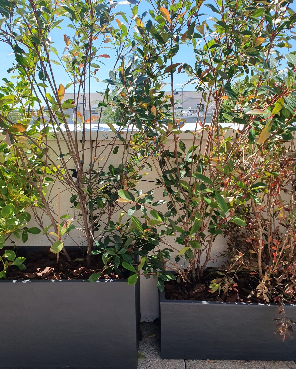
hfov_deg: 51.5
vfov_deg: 62.1
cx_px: 151
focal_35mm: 28
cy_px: 166
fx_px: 307
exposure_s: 1/884
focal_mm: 4.32
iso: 50
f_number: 2.4
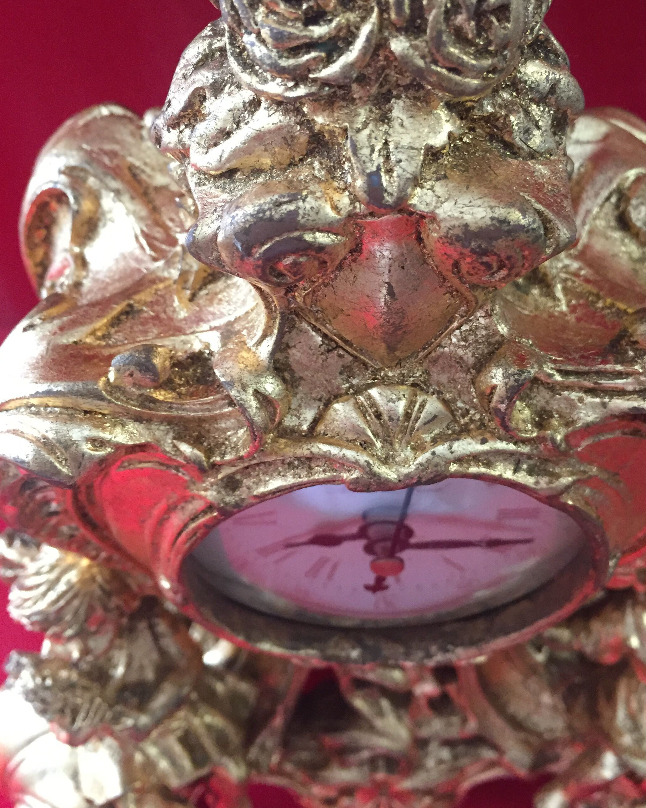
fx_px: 860
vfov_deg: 50.1
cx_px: 379
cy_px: 348
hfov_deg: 41.0
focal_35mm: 36
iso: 250
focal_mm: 4.15
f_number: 2.2
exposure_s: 1/33
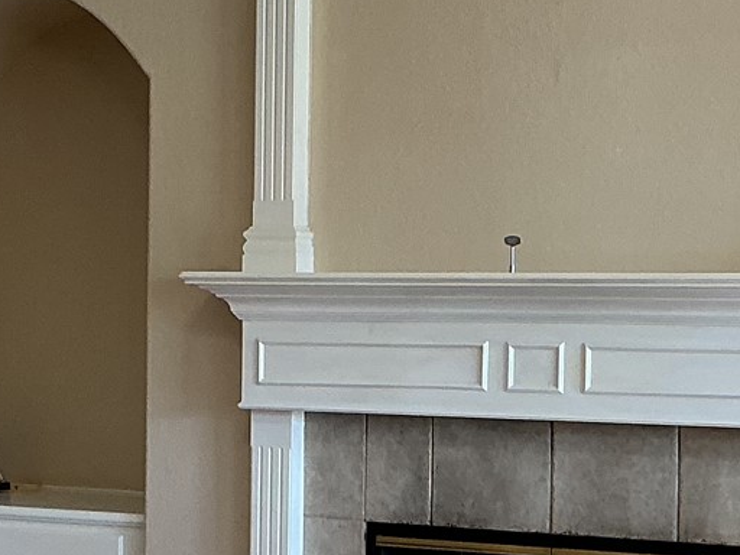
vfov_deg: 12.7
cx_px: 188
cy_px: 397
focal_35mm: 116
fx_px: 2480
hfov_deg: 16.9
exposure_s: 1/60
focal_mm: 3
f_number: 1.8
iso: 50
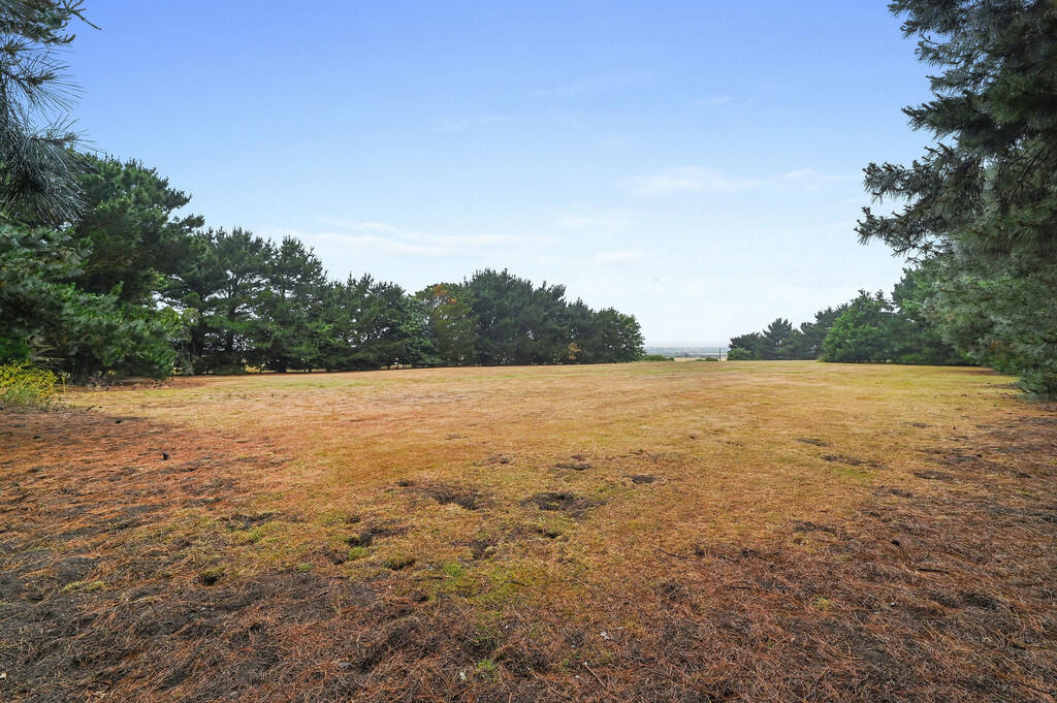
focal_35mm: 14
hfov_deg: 104.3
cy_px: 352
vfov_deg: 81.1
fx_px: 411
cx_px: 528
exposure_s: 1/200
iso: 500
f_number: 9
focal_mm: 14
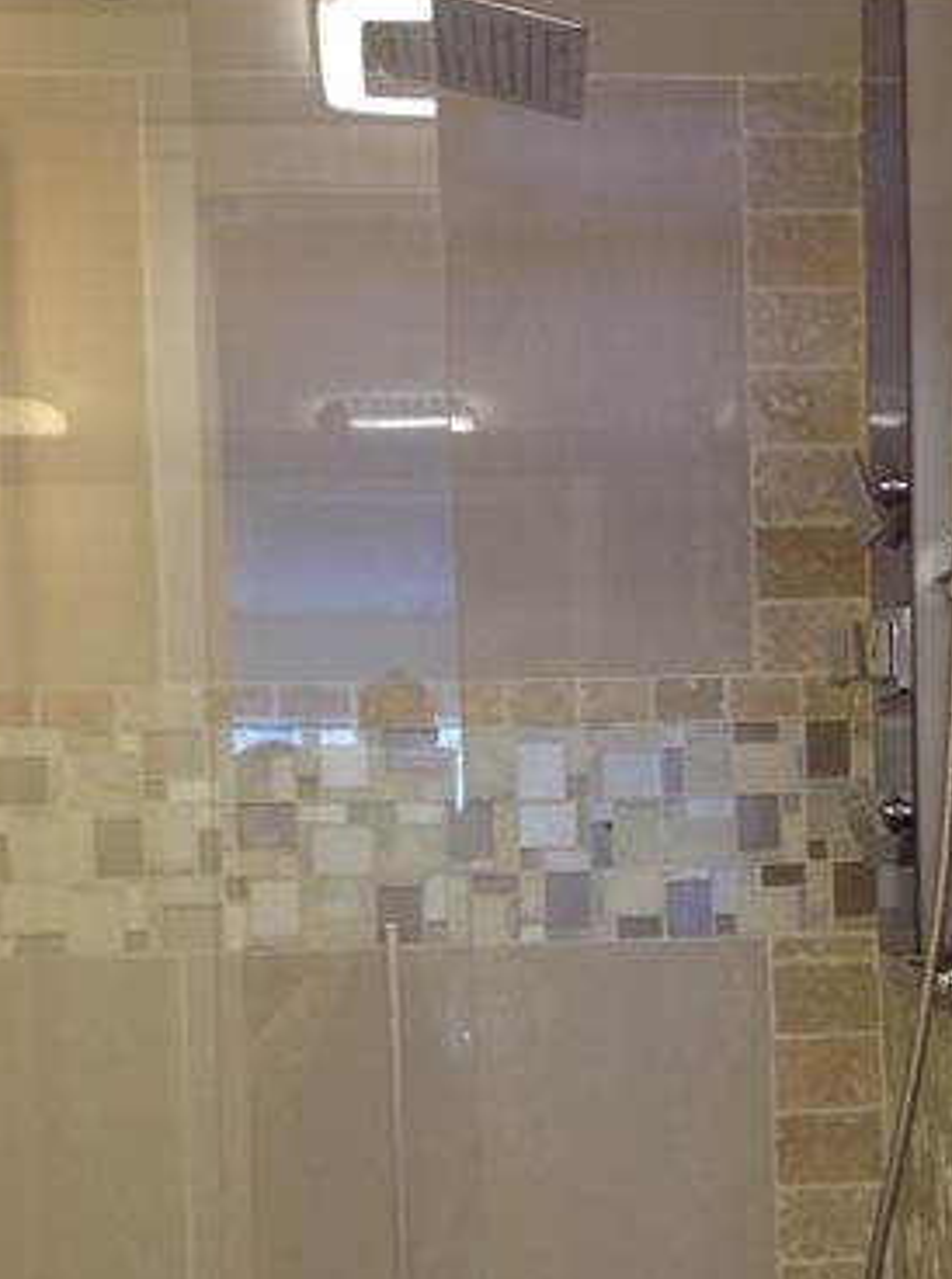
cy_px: 949
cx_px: 523
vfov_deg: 33.2
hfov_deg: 25.5
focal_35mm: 57
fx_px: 2100
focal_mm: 4.28
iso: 50
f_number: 2.4
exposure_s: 1/20
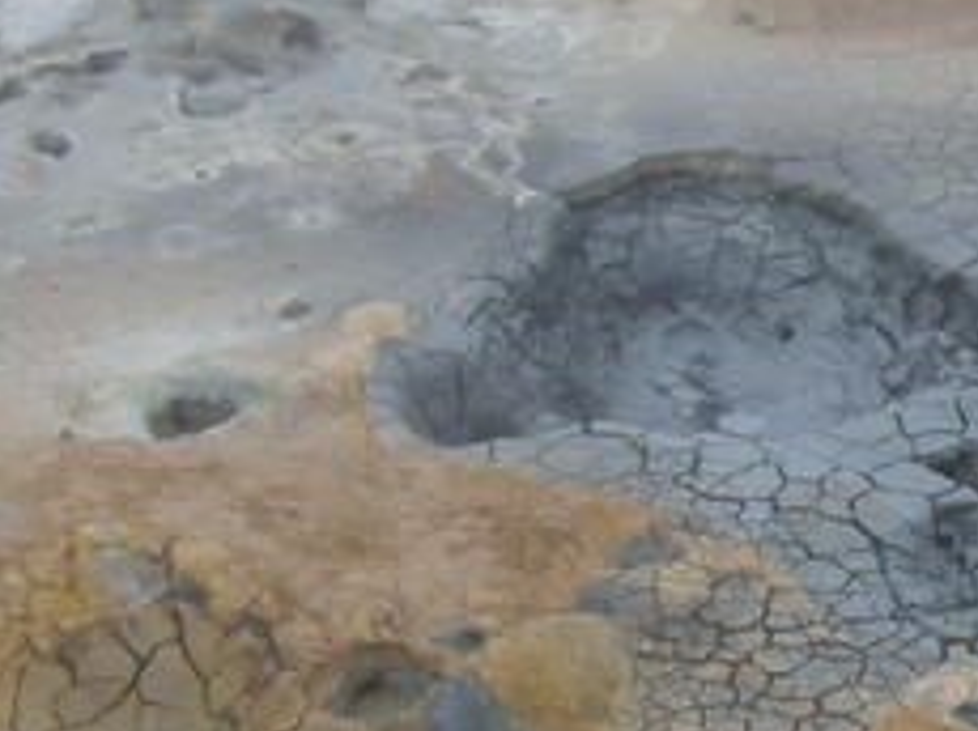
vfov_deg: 9.4
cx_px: 1216
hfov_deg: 12.3
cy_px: 774
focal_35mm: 156
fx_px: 4403
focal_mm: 7.5
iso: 100
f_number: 5.4
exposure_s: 1/249
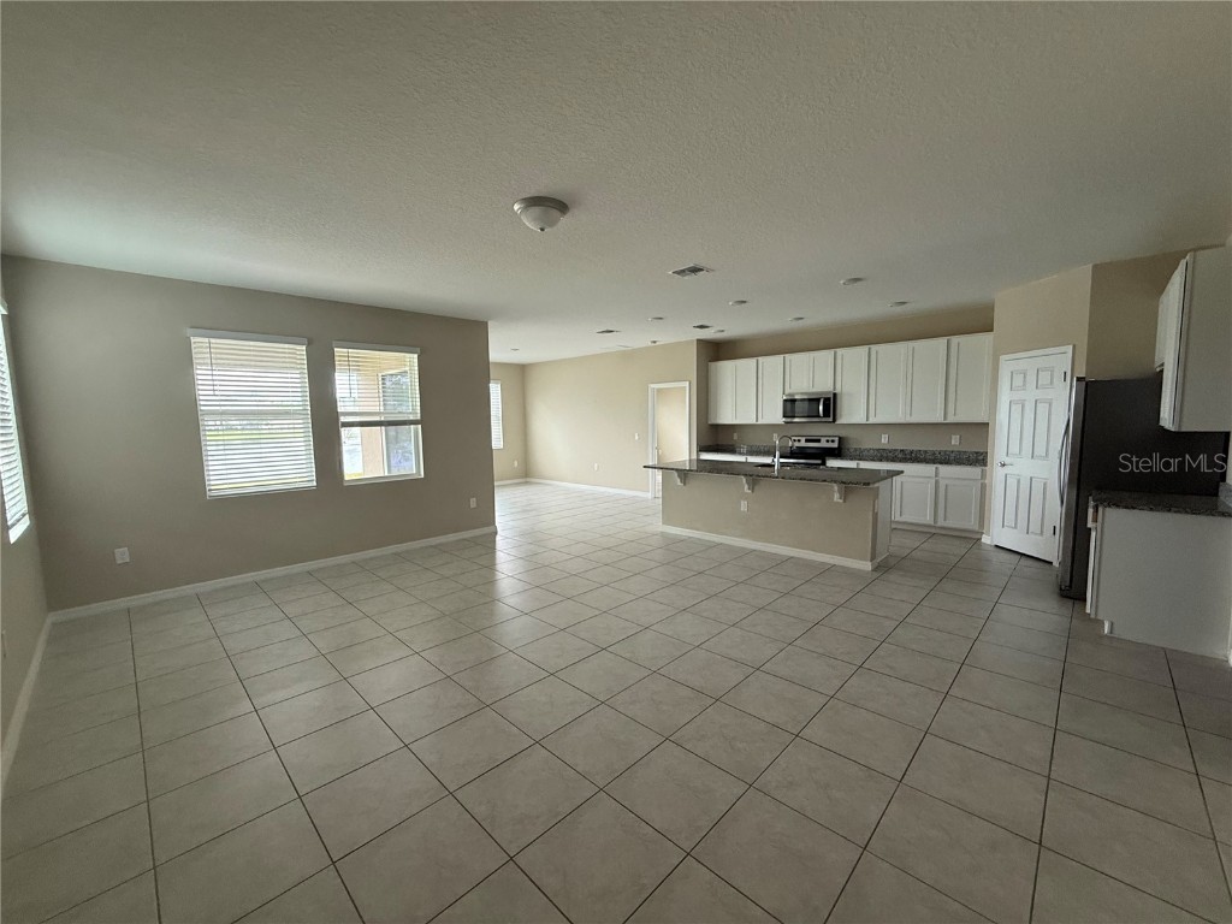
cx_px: 616
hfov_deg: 102.1
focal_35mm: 14
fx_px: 498
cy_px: 462
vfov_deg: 85.7
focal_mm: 2.22
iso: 200
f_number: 2.2
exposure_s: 1/99
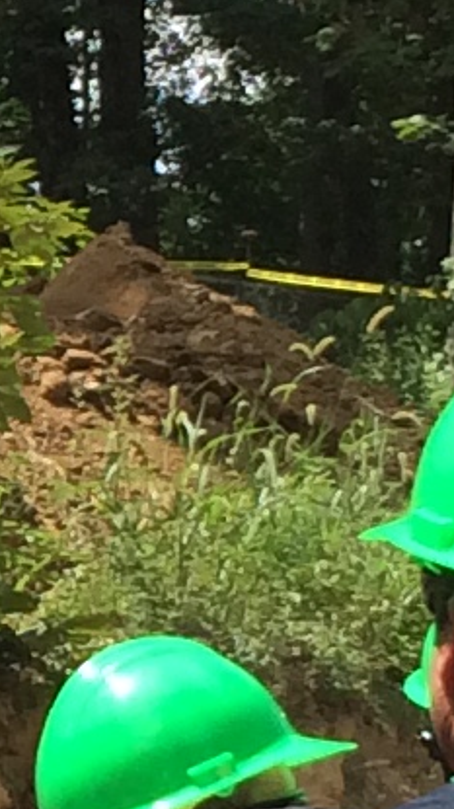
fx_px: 5508
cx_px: -657
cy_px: 659
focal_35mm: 257
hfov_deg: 4.6
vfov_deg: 8.4
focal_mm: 4.12
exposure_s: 1/1520
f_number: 2.2
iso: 32
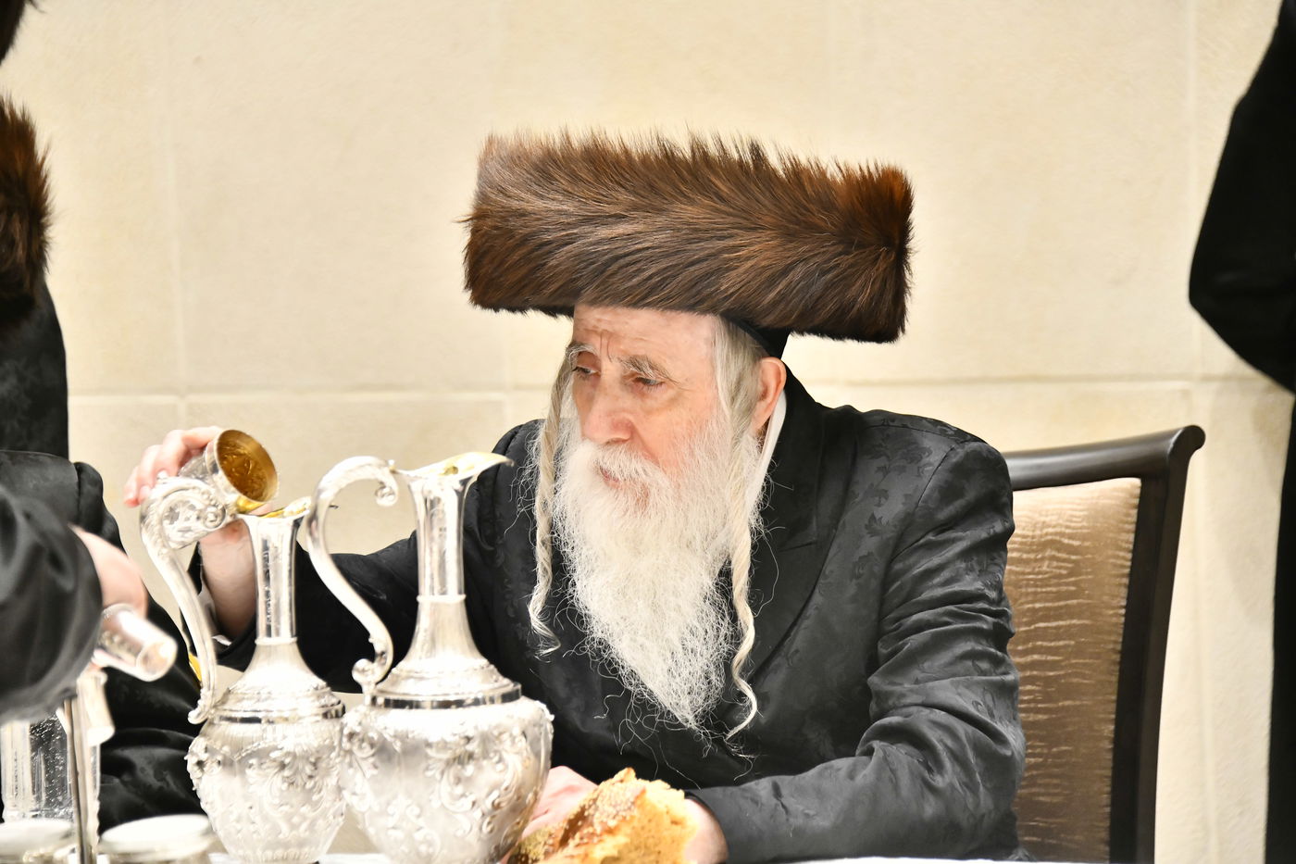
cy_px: 432
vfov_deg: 8.6
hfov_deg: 12.8
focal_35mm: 160
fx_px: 5759
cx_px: 648
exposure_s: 1/200
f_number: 5.6
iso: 3200
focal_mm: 160
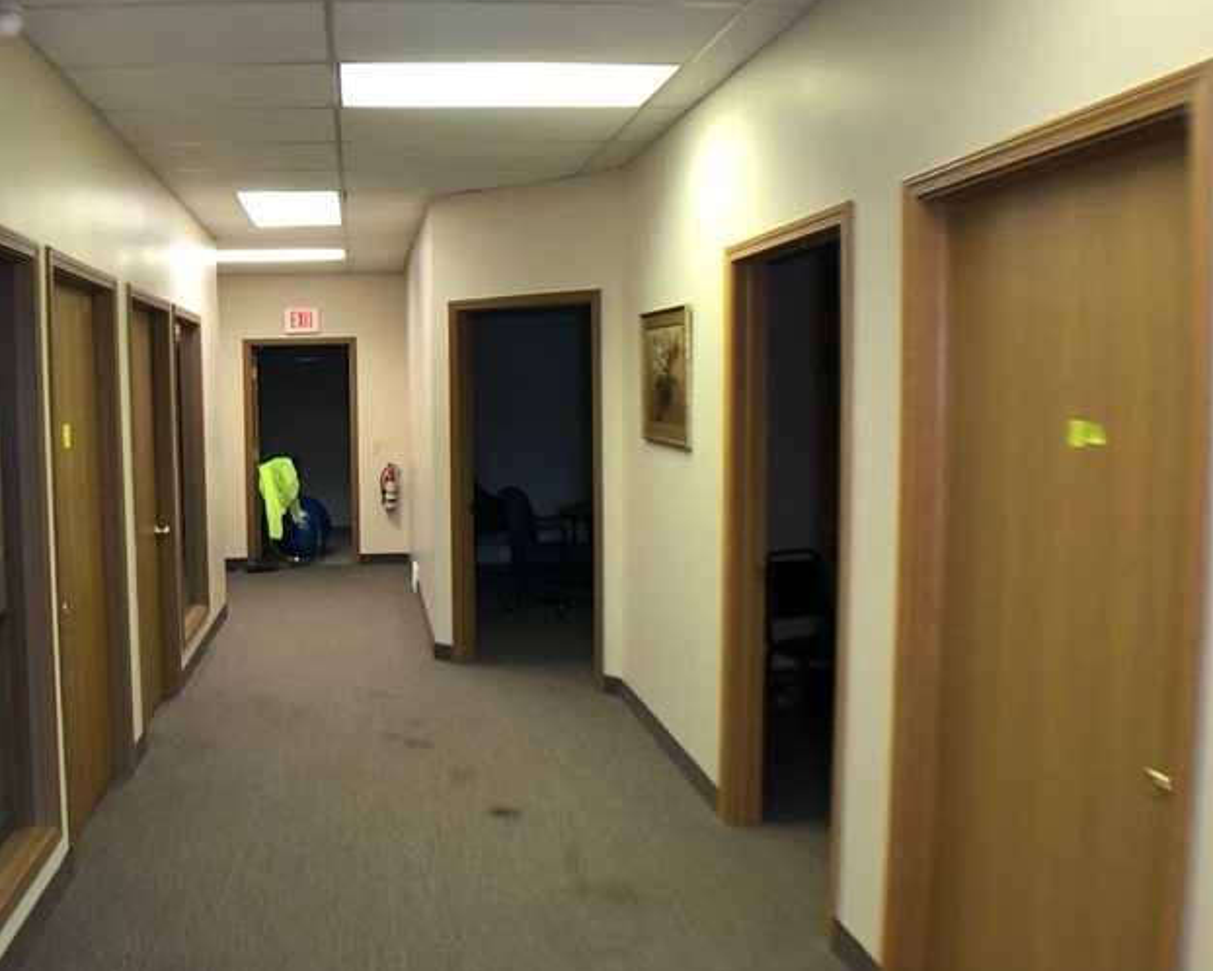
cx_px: 435
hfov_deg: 40.8
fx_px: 1616
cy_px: 499
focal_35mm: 45
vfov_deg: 33.4
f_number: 1.8
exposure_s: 1/15
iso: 50
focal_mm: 3.99
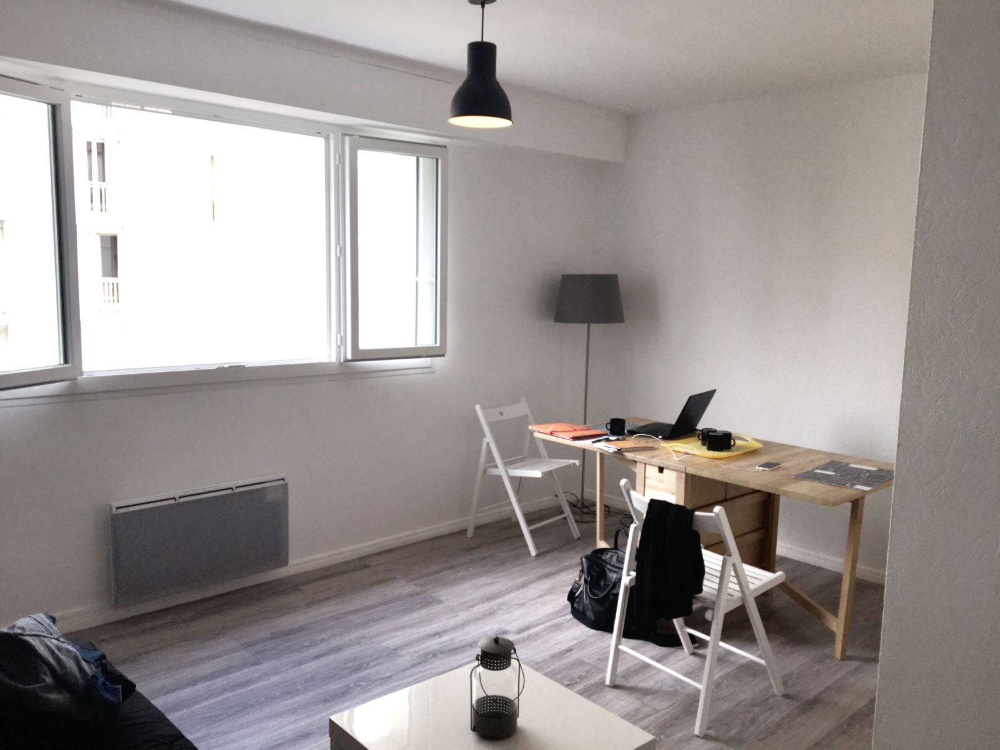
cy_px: 375
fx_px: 838
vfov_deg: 48.2
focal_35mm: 29
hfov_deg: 61.7
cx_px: 500
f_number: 2.2
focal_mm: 4.15
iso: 25
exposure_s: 1/308
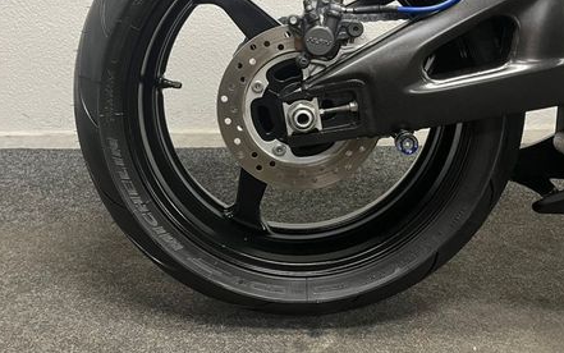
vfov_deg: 31.3
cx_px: 275
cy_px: 78
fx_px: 615
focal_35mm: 40
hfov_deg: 49.3
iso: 160
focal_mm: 5.1
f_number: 1.6
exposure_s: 1/50
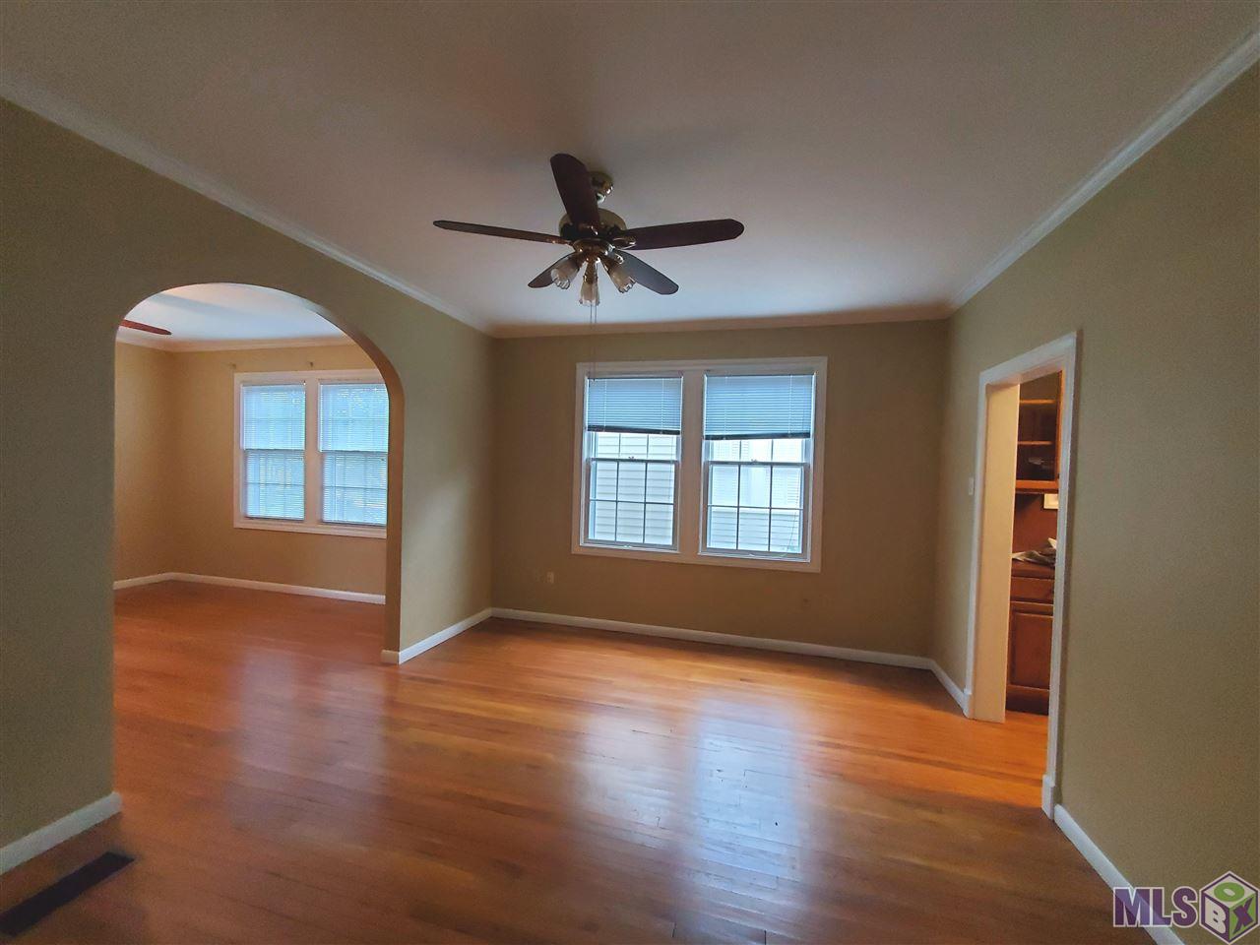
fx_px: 473
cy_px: 472
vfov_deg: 89.9
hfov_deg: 106.2
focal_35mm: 13
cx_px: 630
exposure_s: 1/59
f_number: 2.2
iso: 640
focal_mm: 1.8
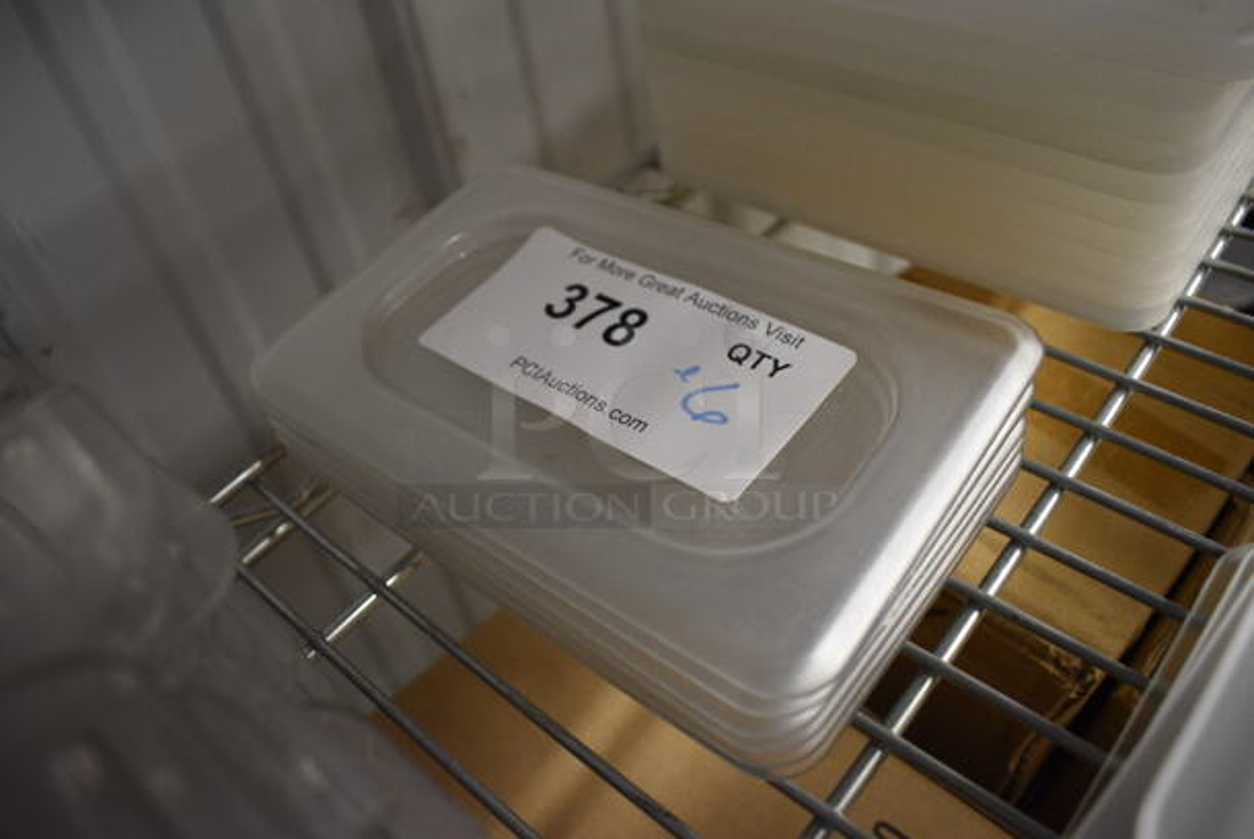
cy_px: 420
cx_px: 627
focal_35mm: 27
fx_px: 941
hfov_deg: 67.3
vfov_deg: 48.0
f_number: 4
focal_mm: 18
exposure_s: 1/60
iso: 1250
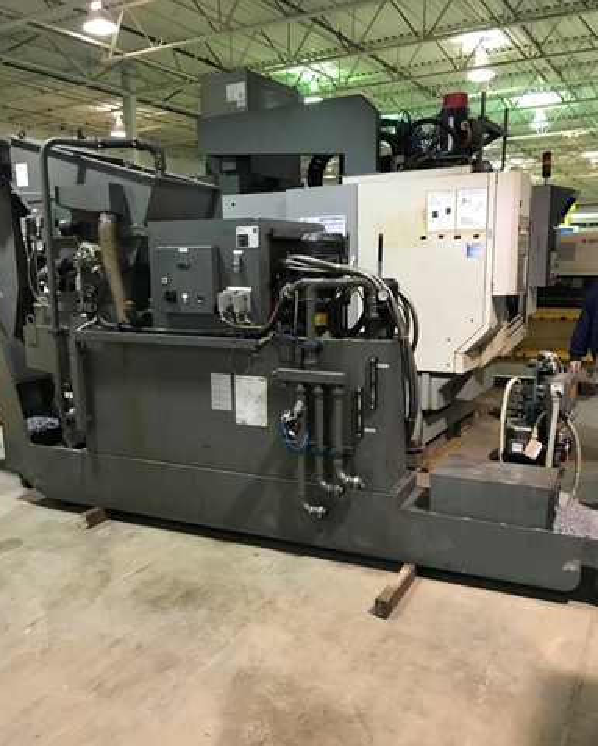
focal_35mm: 30
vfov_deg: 58.6
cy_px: 408
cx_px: 294
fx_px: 663
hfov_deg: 48.5
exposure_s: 1/12
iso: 100
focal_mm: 3.99
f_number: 1.8
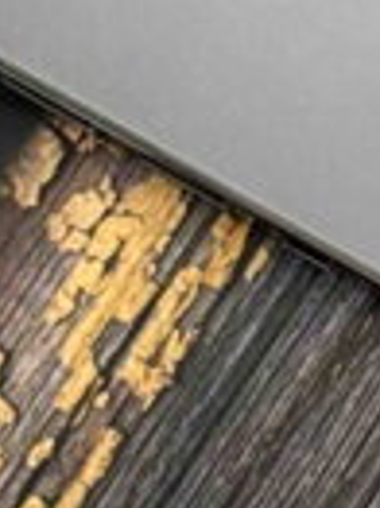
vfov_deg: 6.6
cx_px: 562
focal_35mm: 294
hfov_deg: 5.0
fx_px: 4310
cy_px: 892
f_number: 1.78
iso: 320
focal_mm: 6.86
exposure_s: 1/40
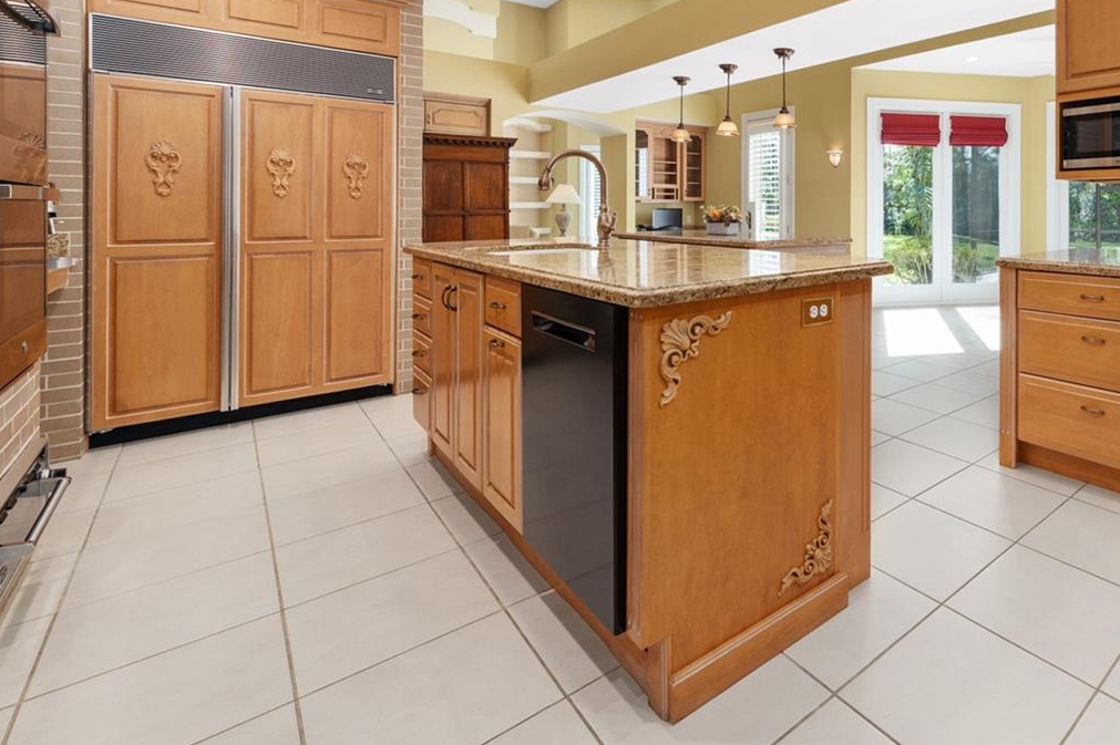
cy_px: 195
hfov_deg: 80.7
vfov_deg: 61.2
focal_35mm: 19
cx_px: 830
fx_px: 591
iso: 320
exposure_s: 1/20
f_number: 7.1
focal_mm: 12
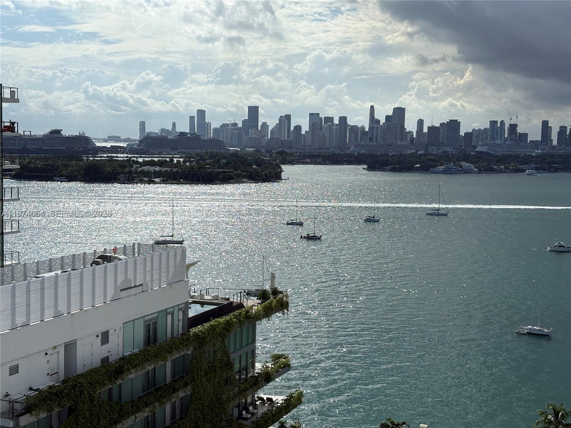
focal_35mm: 52
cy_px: 214
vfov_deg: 28.0
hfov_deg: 36.8
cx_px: 286
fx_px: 858
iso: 25
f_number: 1.6
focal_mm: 5.96
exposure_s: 1/8850
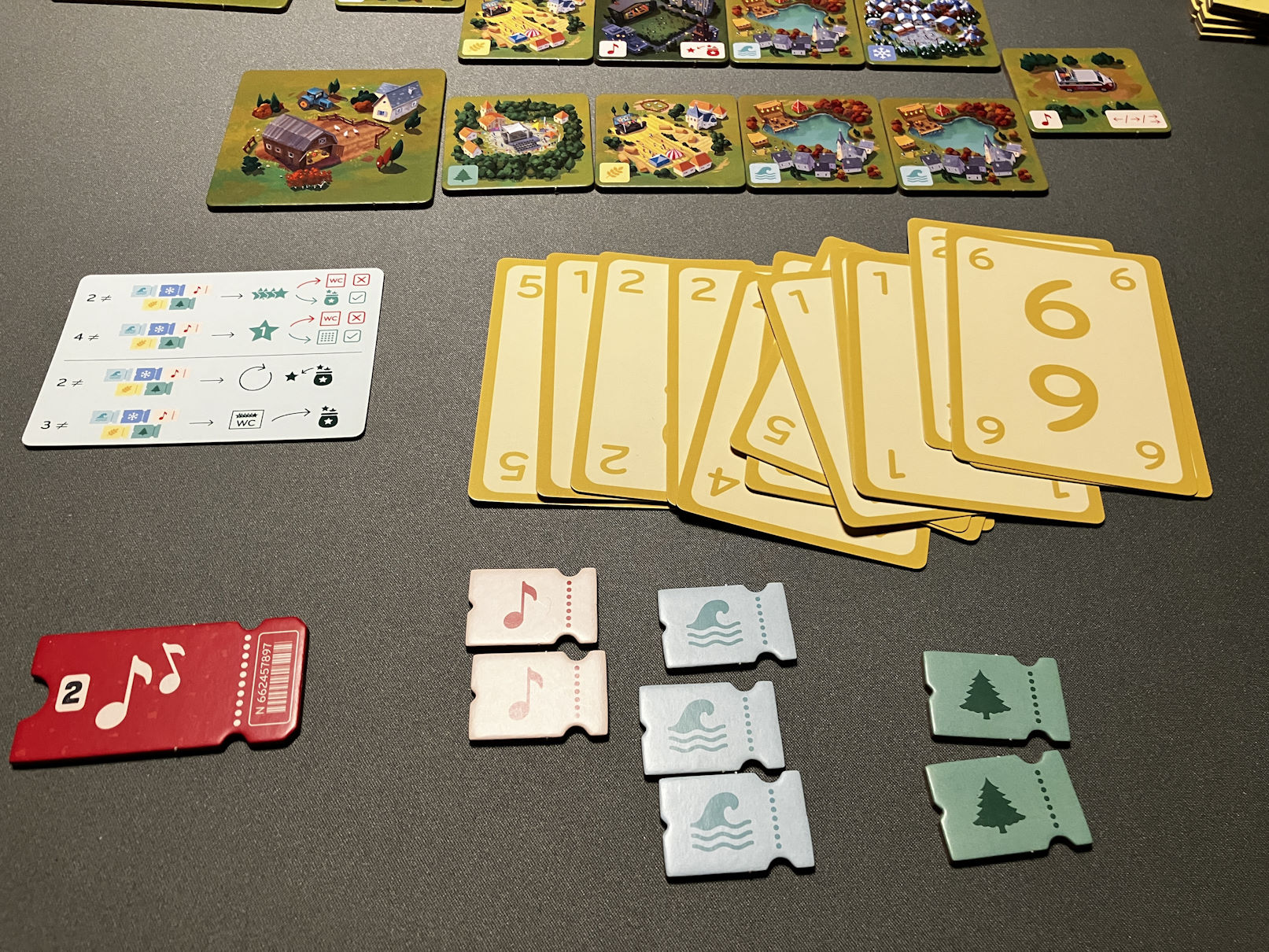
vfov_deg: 49.8
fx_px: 1027
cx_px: 634
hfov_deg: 63.4
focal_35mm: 28
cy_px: 476
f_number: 1.8
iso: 125
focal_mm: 3.99
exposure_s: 1/50
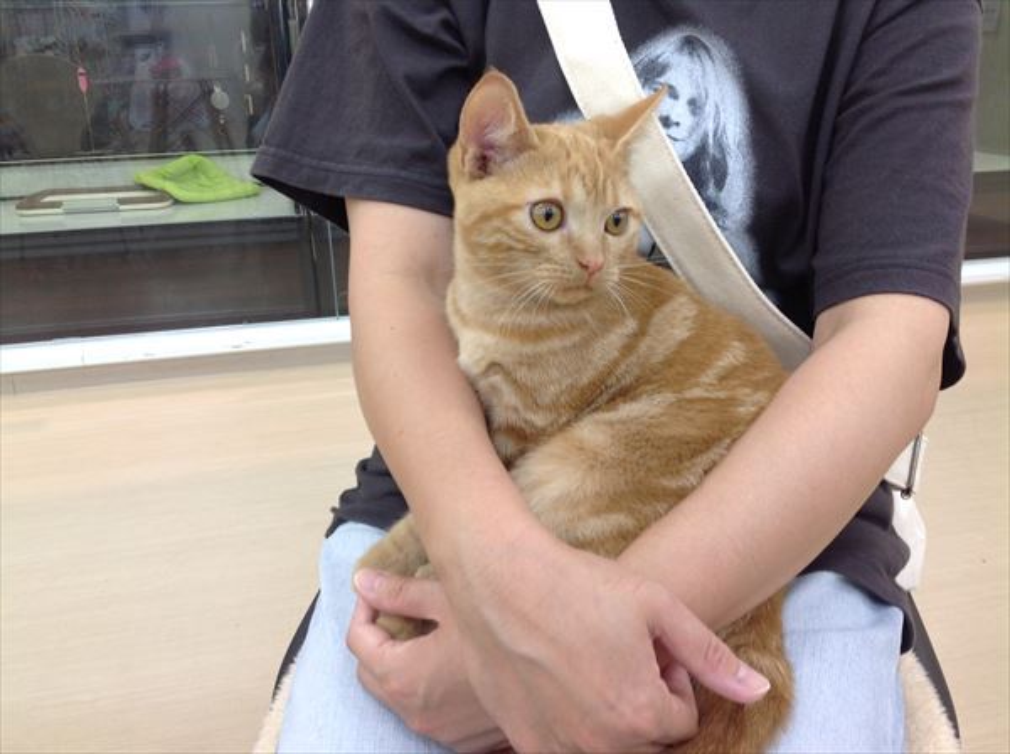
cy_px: 377
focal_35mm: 35
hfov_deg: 52.7
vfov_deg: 40.6
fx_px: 1020
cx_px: 505
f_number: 2.4
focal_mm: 4.28
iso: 50
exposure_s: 1/24
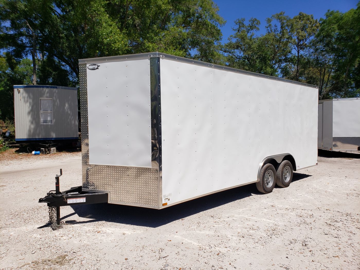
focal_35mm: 26
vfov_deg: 53.1
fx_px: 270
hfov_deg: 67.3
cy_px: 135
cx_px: 180
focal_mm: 4.3
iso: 50
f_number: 2.4
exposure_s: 1/3001
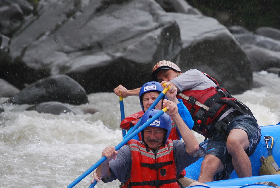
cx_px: 220
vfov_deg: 2.4
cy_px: 131
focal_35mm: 566
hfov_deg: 3.6
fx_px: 4413
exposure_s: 1/500
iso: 250
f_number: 5.3
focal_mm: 165
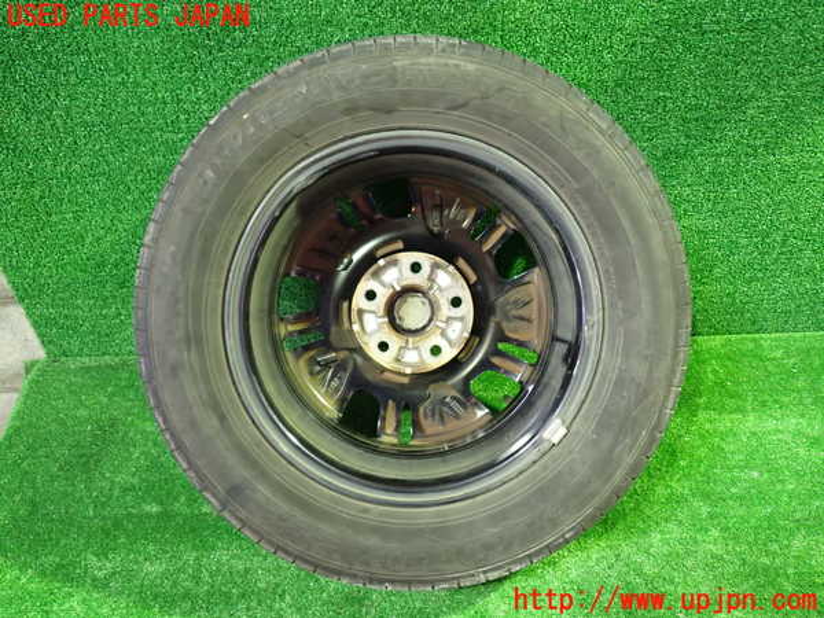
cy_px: 309
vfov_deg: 46.8
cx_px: 412
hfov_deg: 60.0
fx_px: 714
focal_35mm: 30
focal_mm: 5.4
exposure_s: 1/20
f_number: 2.3
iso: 800
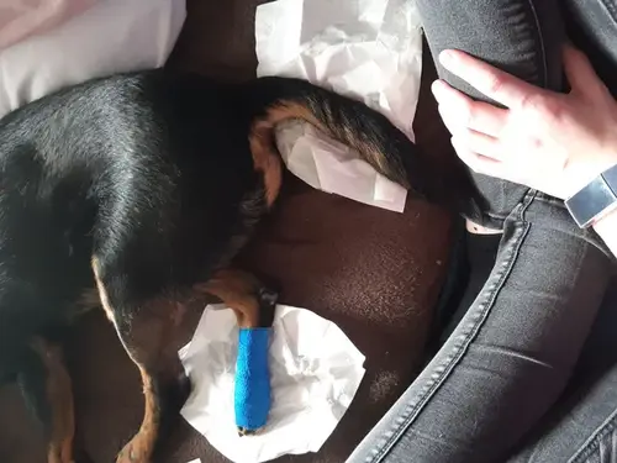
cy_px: 232
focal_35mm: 26
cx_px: 308
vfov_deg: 53.1
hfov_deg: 67.3
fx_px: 463
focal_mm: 3.92
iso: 283
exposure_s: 1/25
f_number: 1.7
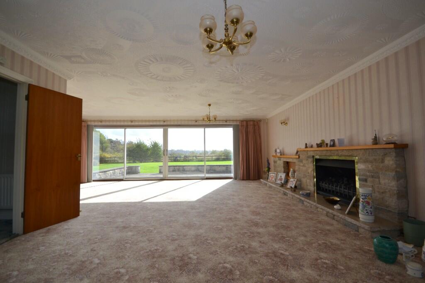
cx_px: 212
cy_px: 142
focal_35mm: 15
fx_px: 177
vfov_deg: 77.3
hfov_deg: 100.4
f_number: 7.1
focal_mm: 10
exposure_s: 1/200
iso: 100
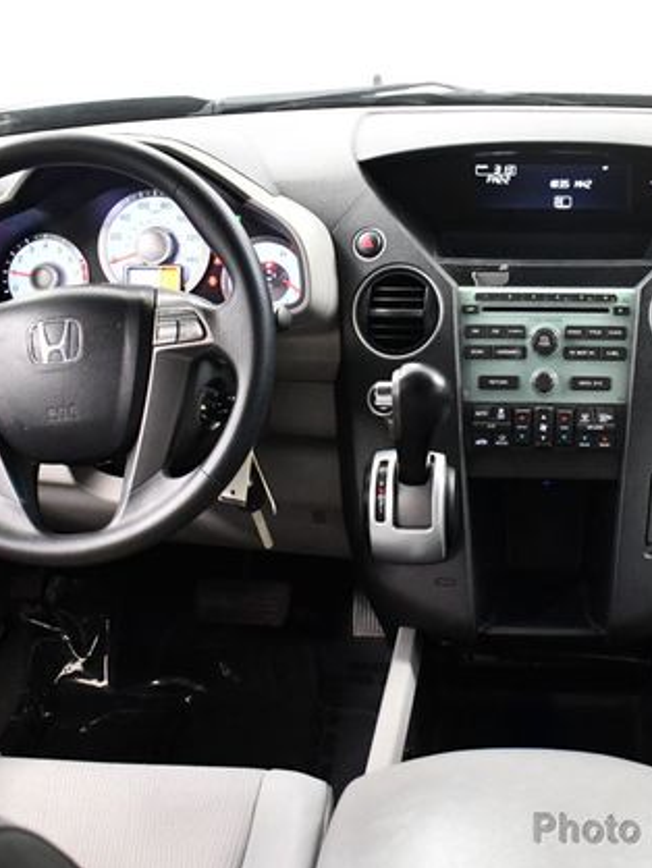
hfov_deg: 27.1
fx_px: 1330
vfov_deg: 36.1
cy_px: 426
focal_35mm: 53
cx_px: 509
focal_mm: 18
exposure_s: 1/60
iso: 4000
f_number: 3.5
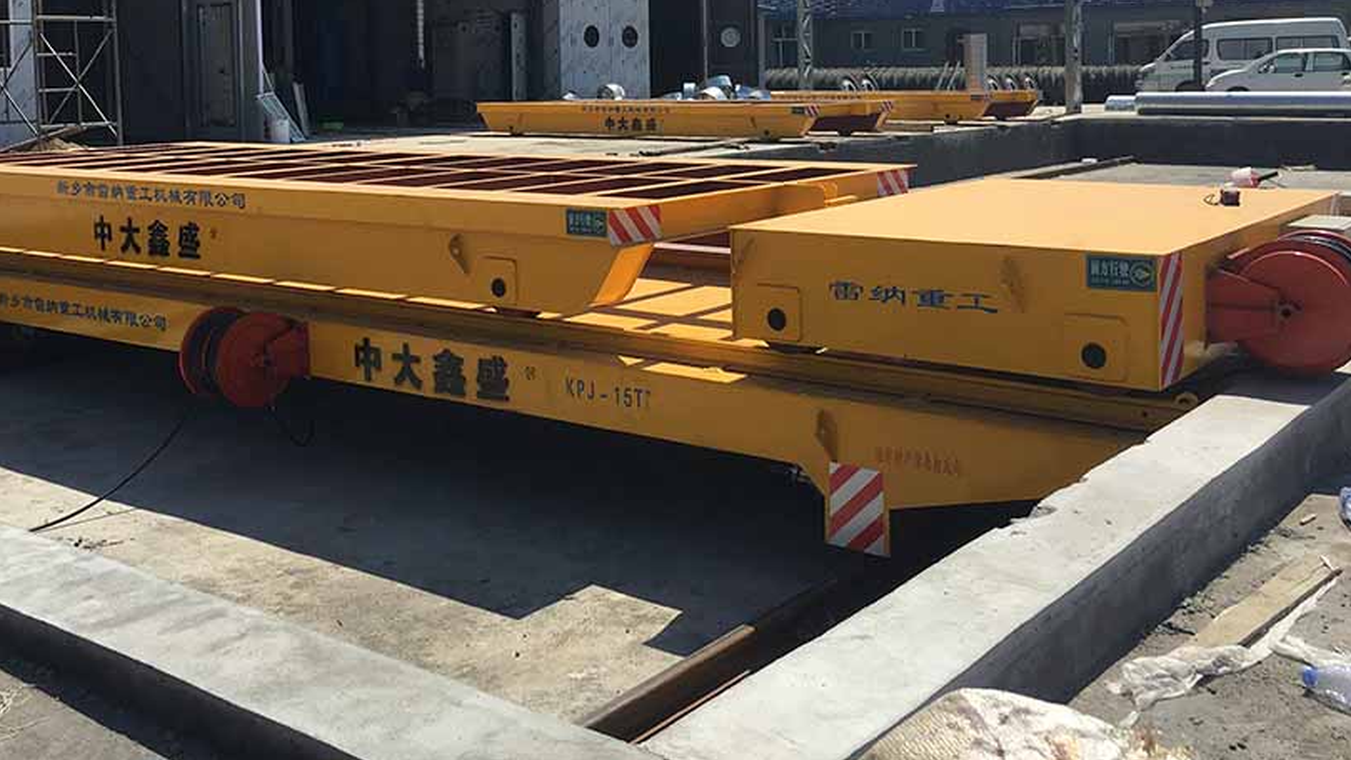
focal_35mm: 39
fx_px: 1397
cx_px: 617
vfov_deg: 29.7
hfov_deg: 51.5
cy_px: 138
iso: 25
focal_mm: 4.15
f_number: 2.2
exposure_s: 1/2262
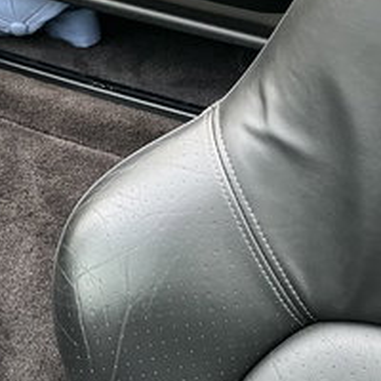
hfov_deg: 18.3
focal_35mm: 95
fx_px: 1183
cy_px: 154
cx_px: 152
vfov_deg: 18.3
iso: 80
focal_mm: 3.99
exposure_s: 1/71
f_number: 1.8
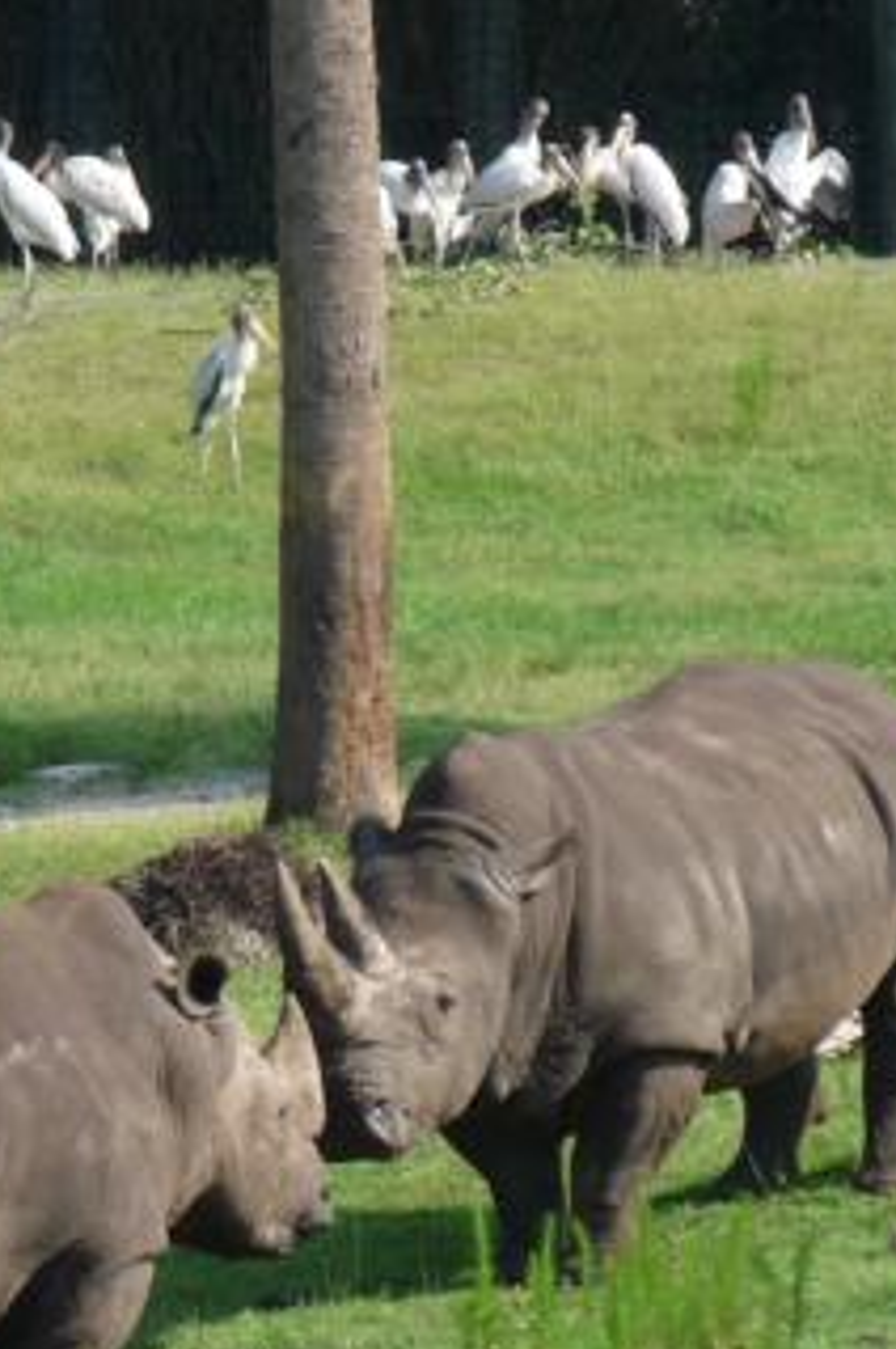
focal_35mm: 645
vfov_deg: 3.2
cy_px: 1087
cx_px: -127
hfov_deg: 2.1
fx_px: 24131
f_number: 5.6
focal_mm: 44
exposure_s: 1/250
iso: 100
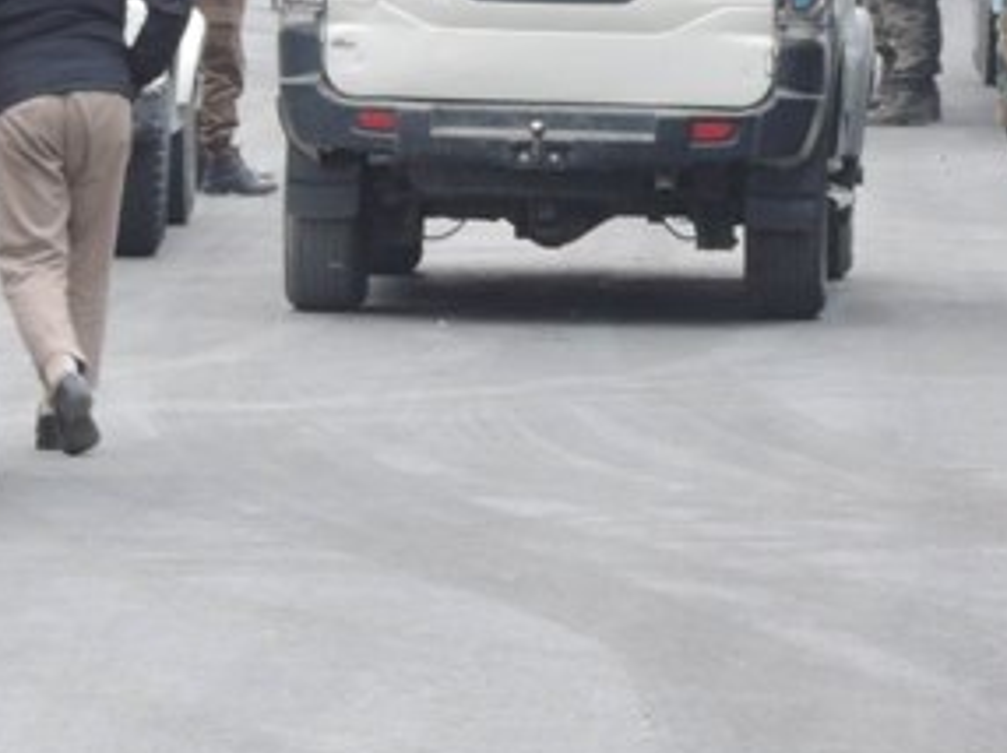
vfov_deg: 3.1
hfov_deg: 4.2
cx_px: 880
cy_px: -56
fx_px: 13836
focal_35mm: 476
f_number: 6.3
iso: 400
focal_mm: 30.3
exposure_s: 1/80
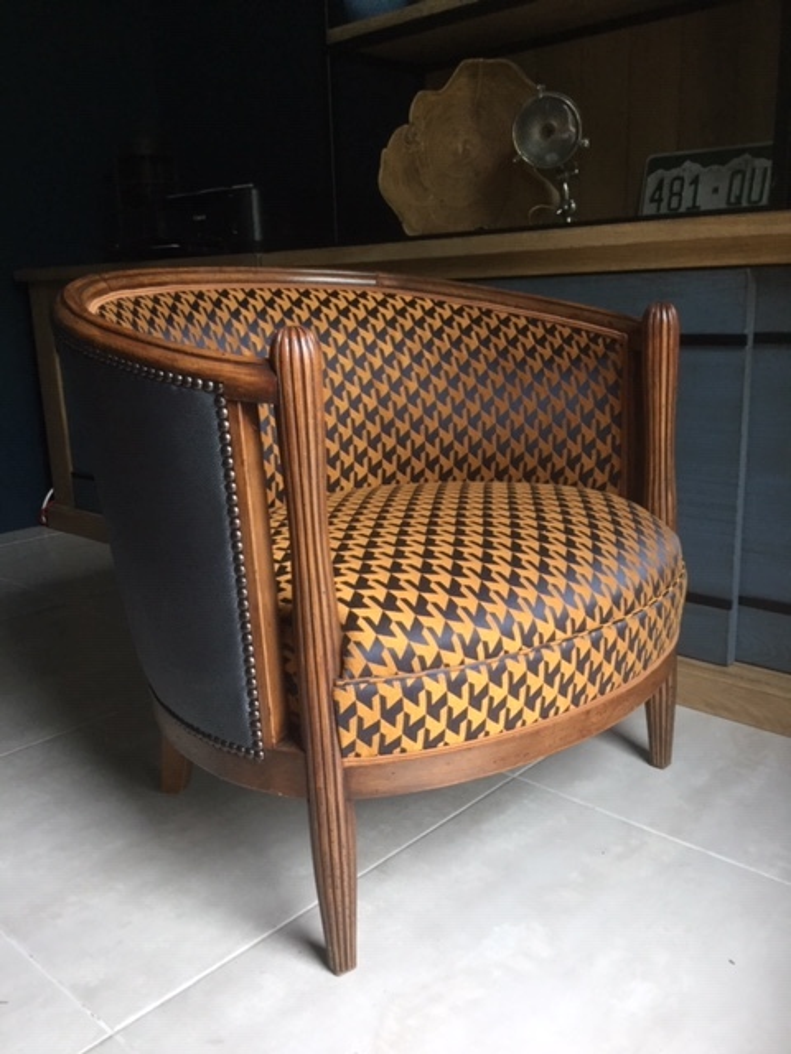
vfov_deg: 58.4
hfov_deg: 45.4
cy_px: 527
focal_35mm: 31
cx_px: 396
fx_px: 944
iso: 80
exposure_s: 1/33
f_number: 2.4
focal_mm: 3.3
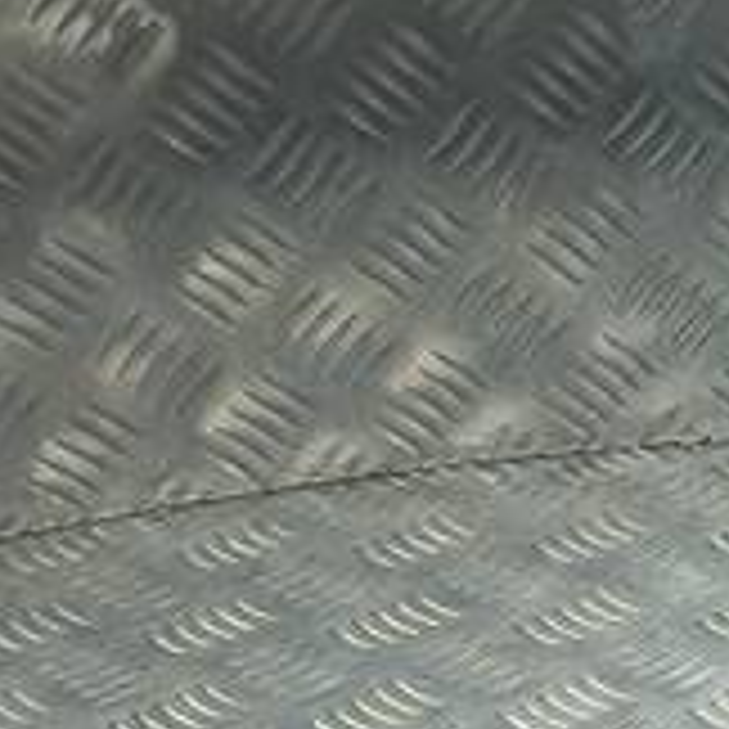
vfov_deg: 12.1
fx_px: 3336
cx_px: 1071
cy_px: 963
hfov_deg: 11.9
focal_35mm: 140
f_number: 1.8
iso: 64
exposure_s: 1/50
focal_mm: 4.6
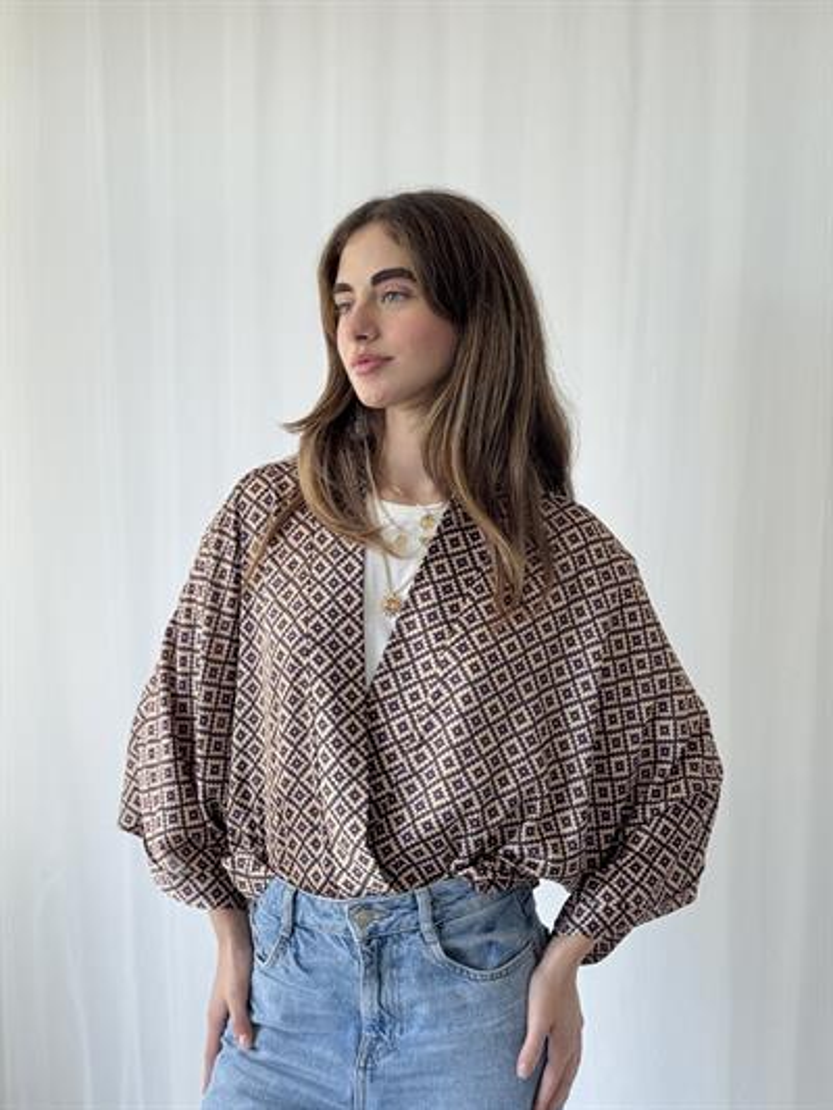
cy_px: 555
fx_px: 1539
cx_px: 416
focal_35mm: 48
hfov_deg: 30.3
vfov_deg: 39.6
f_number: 1.78
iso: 64
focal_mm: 6.76
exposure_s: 1/139
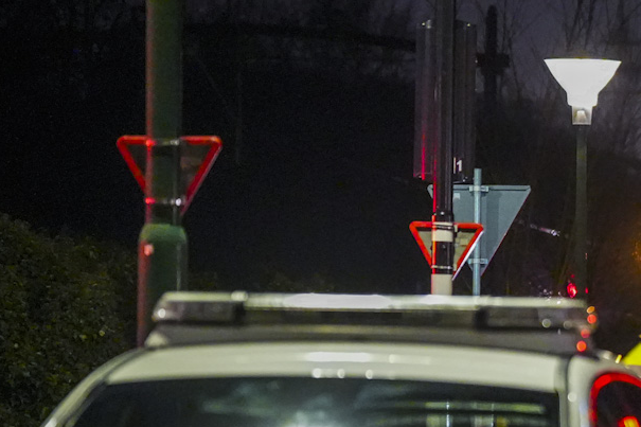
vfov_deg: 3.8
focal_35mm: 365
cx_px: 844
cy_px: 414
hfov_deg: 5.6
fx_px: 6497
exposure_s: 1/30
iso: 10000
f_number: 2.8
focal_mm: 115
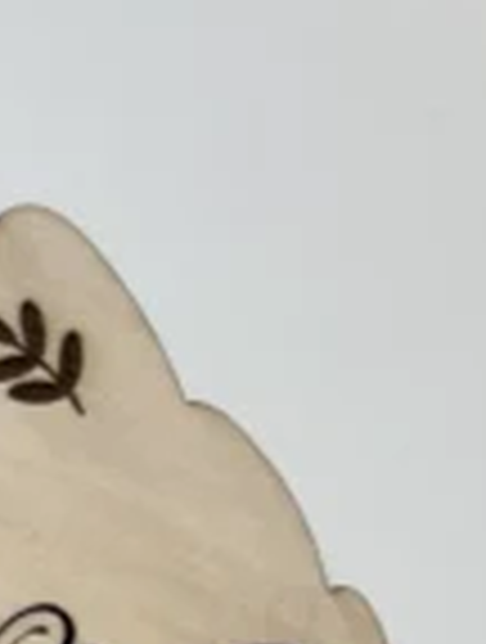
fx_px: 2702
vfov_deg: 12.2
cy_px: 1252
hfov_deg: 9.8
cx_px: -328
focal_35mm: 145
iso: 50
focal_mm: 5.96
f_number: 1.6
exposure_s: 1/121
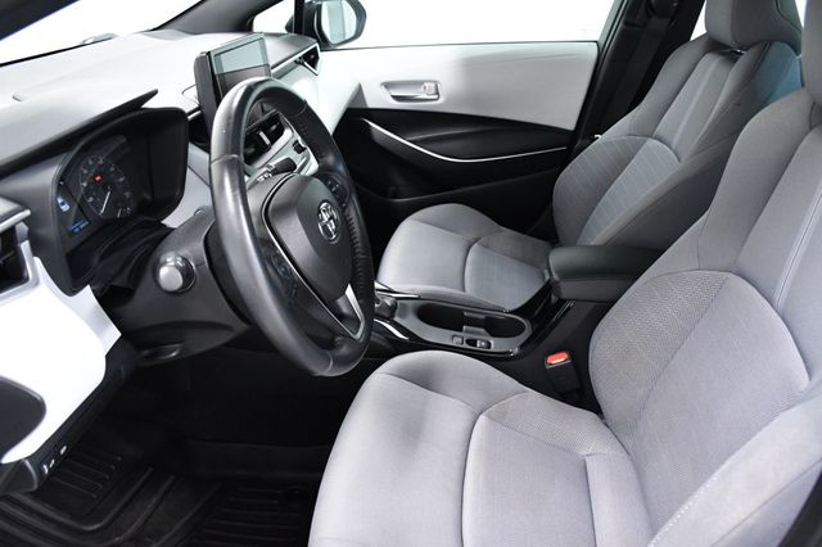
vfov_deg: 47.9
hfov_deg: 67.4
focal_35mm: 27
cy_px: 274
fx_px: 616
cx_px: 411
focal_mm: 18
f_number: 4.5
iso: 2500
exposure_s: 1/80
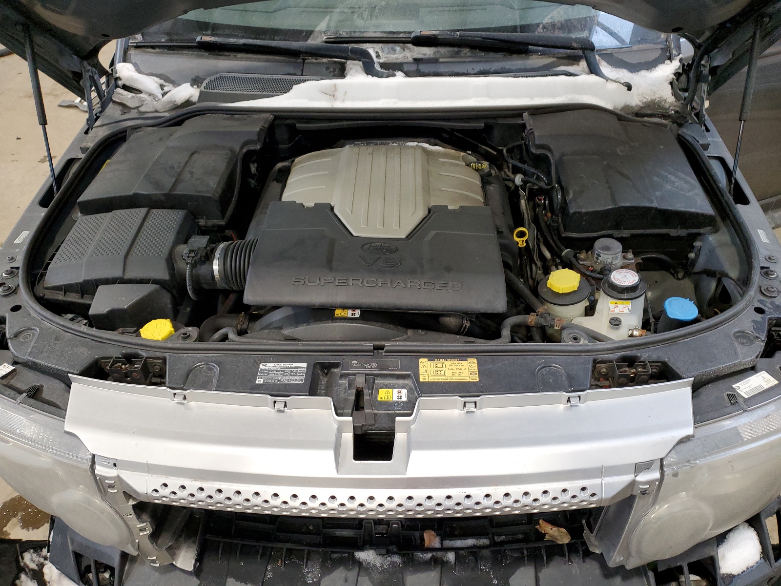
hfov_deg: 67.3
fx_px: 587
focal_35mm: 26
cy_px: 293
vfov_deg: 53.1
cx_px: 390
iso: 141
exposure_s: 1/60.2
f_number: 1.5
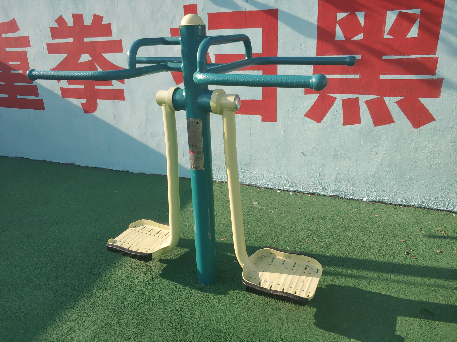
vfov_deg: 51.3
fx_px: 356
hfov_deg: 65.4
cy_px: 171
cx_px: 228
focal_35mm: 27
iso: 100
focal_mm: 3.82
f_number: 1.8
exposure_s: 1/781
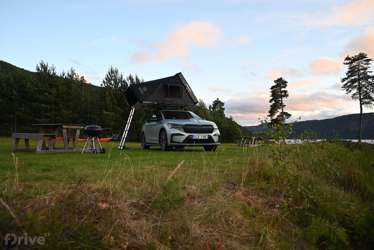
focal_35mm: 24
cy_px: 125
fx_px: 249
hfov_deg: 73.7
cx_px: 187
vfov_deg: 53.1
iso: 400
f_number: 4
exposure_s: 1/250
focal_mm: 16
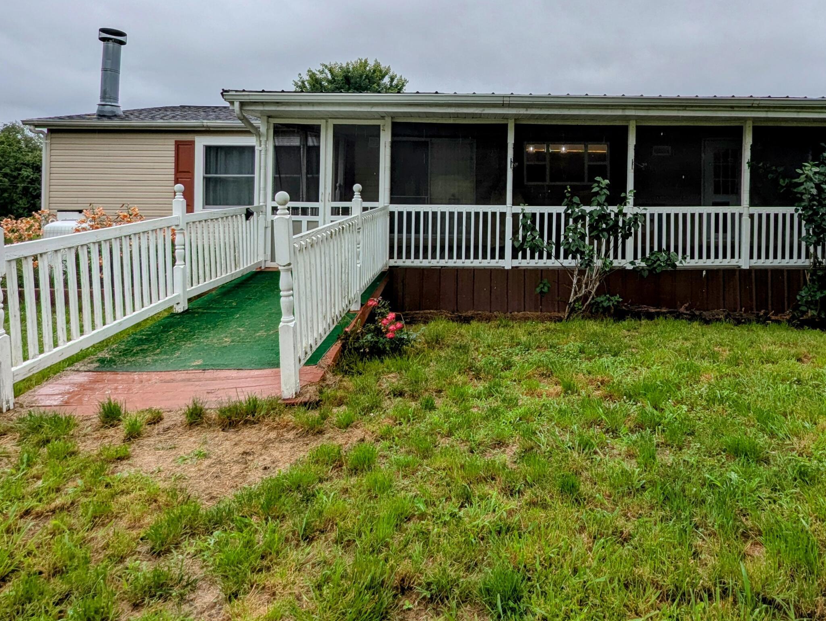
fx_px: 454
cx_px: 469
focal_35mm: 19
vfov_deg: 66.3
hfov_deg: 84.1
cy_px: 190
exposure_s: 1/978
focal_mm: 1.95
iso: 50
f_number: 2.2
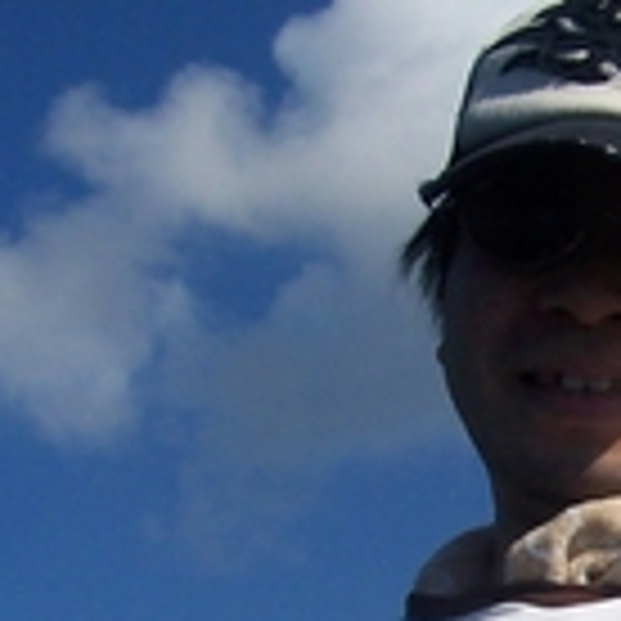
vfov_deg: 13.5
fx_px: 2557
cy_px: 740
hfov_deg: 13.4
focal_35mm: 126
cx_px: 770
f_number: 5.6
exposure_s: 1/1000
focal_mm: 5.6
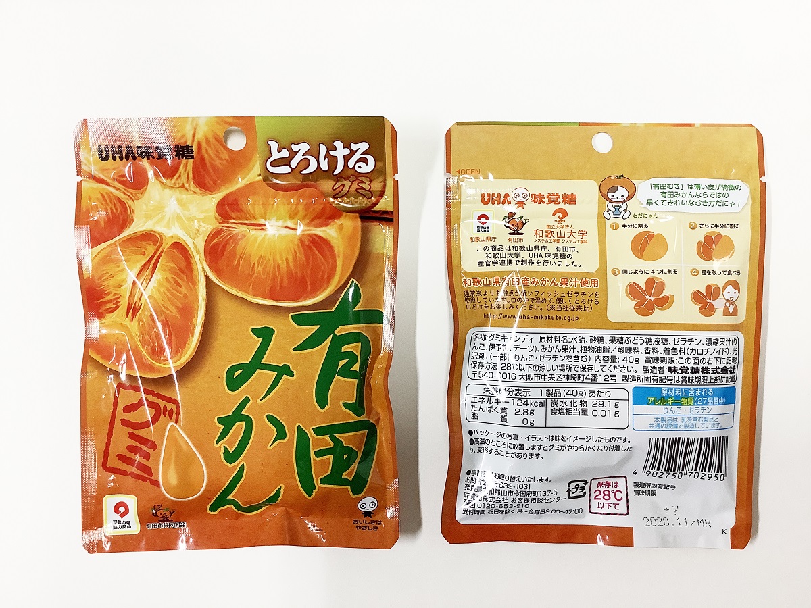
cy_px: 304
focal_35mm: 31
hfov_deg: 58.4
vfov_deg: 45.4
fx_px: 726
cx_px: 406
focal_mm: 3.3
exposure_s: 1/60
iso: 100
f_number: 2.4
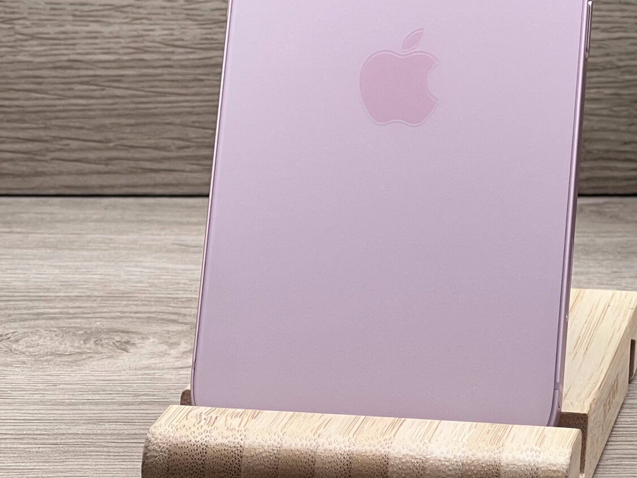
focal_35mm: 175
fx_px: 3221
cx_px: 371
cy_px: -6
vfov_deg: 8.4
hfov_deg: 11.3
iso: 64
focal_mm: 9
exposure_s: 1/100
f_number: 2.8
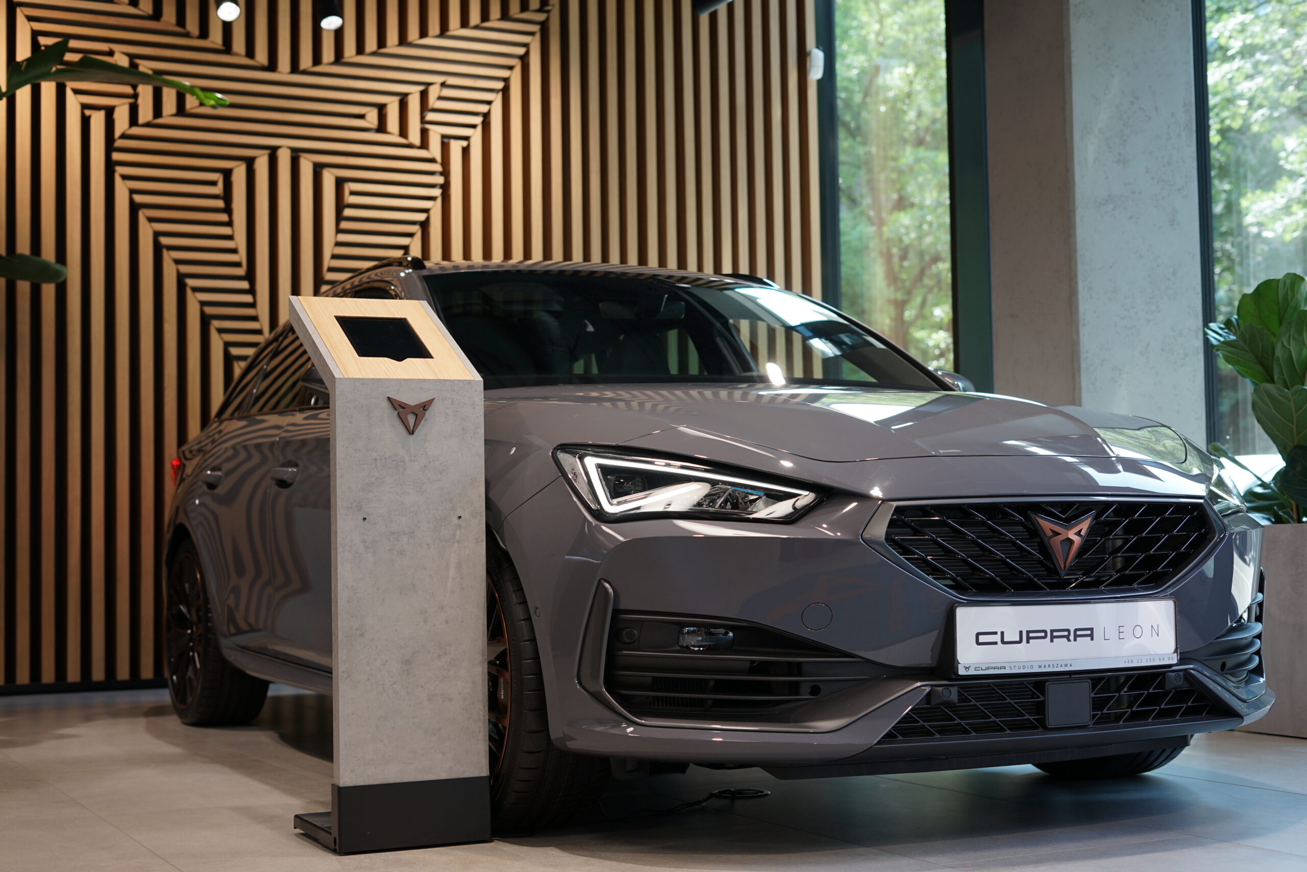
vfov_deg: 27.0
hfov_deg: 39.6
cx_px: 654
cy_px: 436
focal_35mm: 50
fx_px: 1815
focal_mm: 50
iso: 160
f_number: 4
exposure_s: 1/60
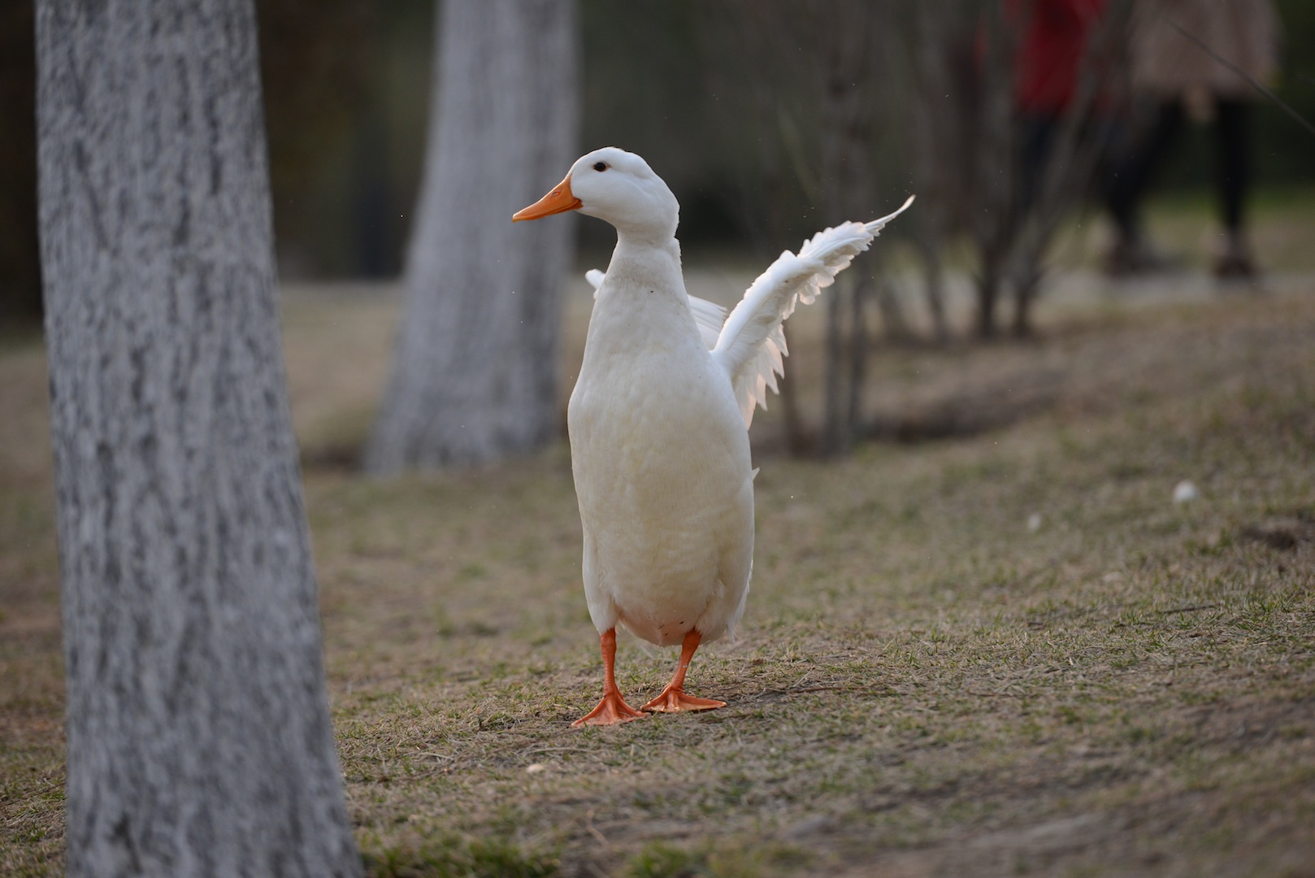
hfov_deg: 10.3
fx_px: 7308
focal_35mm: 200
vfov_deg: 6.9
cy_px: 439
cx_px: 658
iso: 640
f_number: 3.2
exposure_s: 1/1600
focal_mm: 200
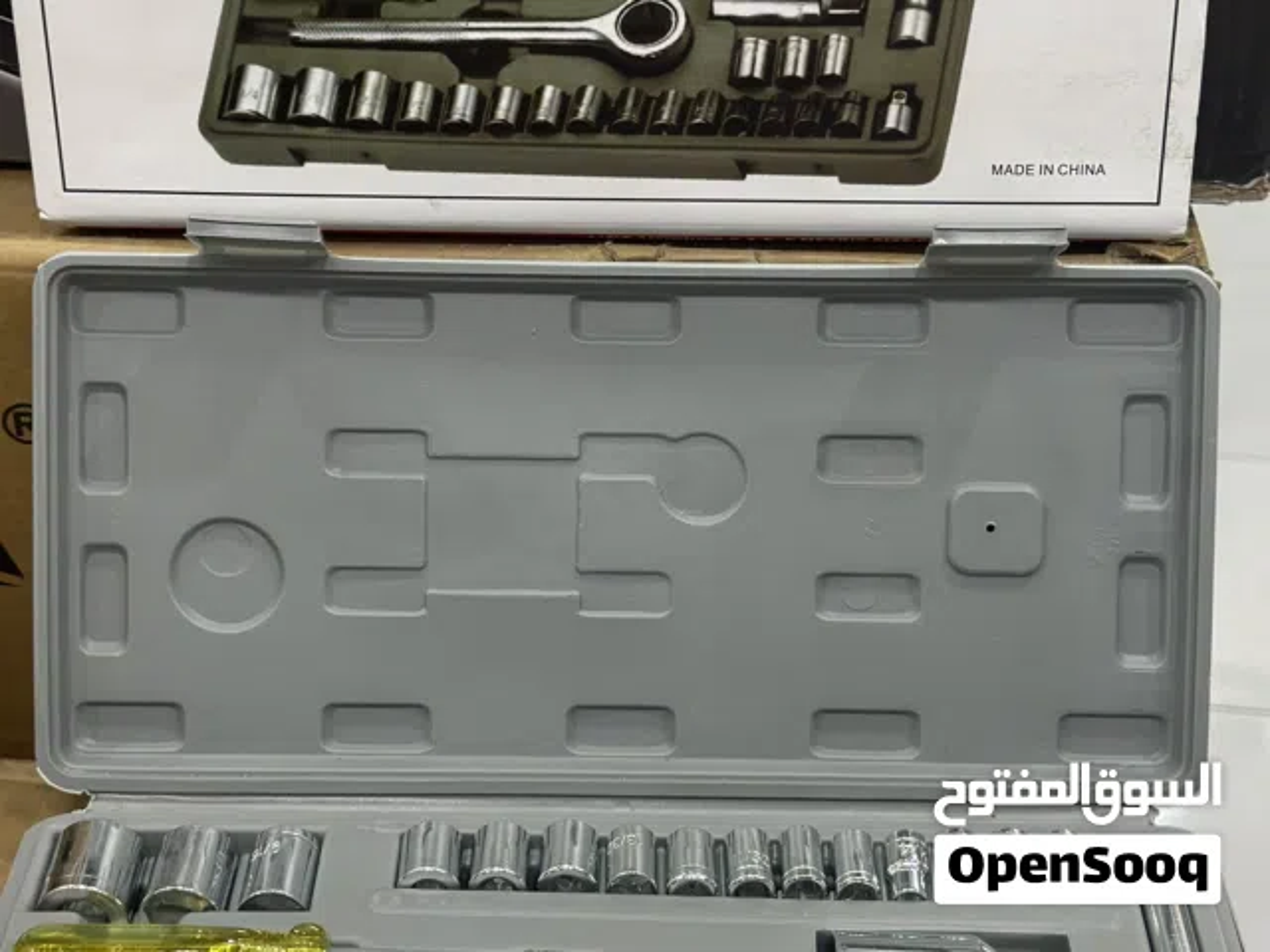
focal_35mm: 48
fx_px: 1761
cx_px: 635
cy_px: 476
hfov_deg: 39.7
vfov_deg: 30.3
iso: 125
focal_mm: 6.86
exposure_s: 1/100
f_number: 1.78
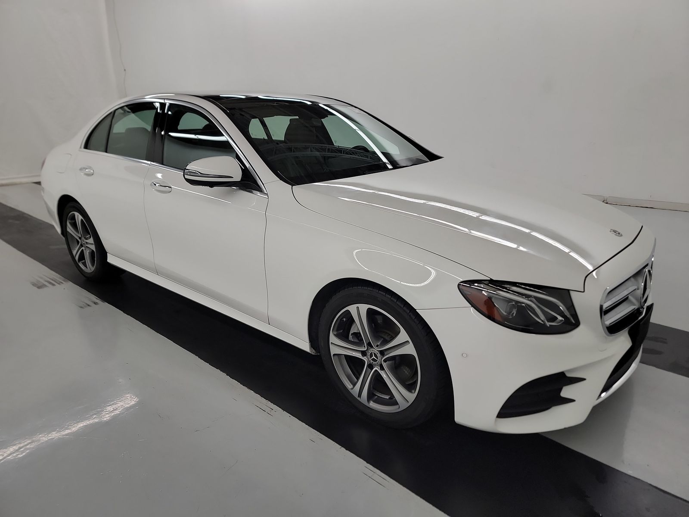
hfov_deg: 71.6
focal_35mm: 24
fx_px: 478
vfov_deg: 56.8
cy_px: 258
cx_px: 344
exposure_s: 1/59
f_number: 1.8
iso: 135
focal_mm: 6.7
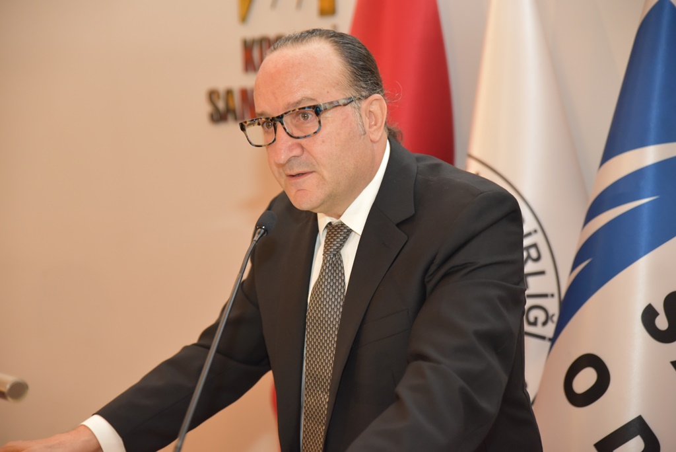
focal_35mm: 66
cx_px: 338
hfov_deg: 30.5
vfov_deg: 20.6
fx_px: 1240
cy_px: 226
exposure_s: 1/60
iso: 3200
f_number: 2.8
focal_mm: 66
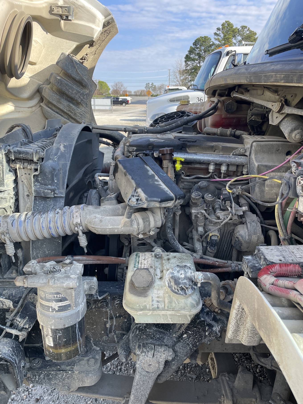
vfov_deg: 67.3
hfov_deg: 53.1
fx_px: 304
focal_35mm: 26
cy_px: 202
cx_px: 152
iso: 32
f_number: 1.6
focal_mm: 4.2
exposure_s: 1/587
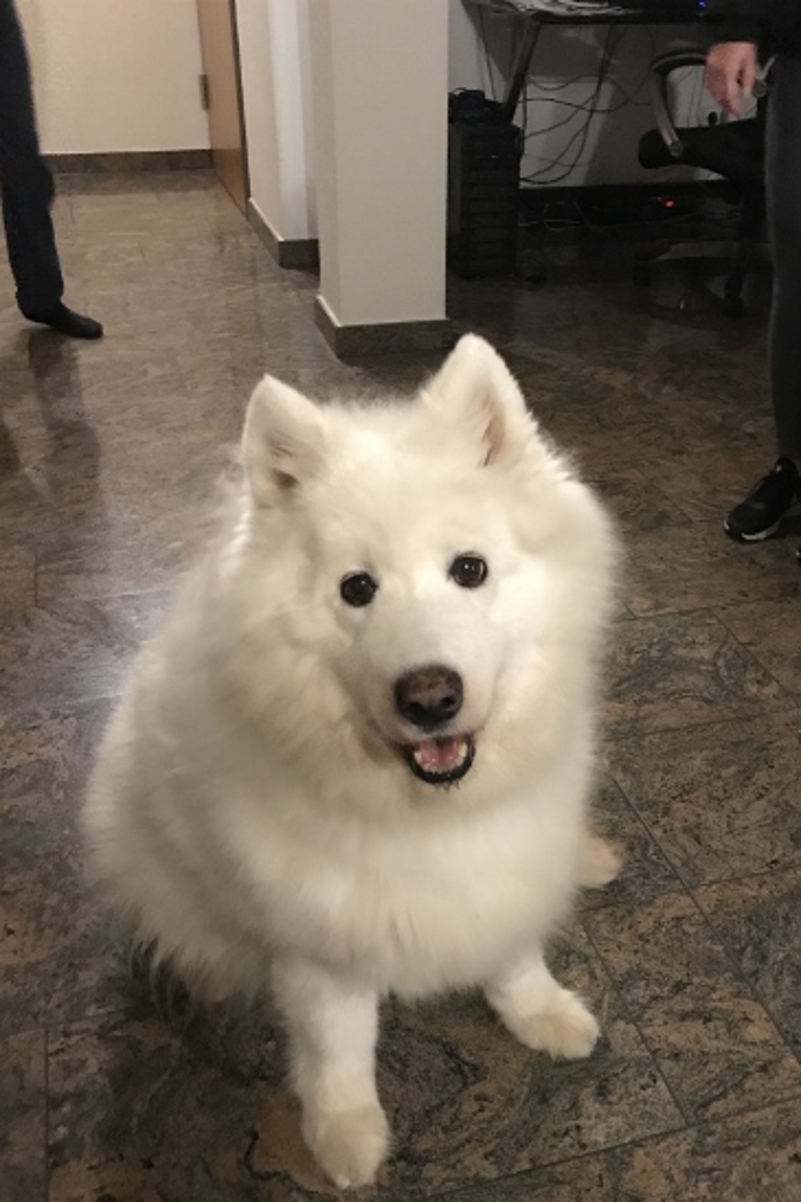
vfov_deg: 55.6
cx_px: 463
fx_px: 1135
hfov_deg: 38.8
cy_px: 695
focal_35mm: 34
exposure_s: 1/5
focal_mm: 3.99
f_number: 1.8
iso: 100
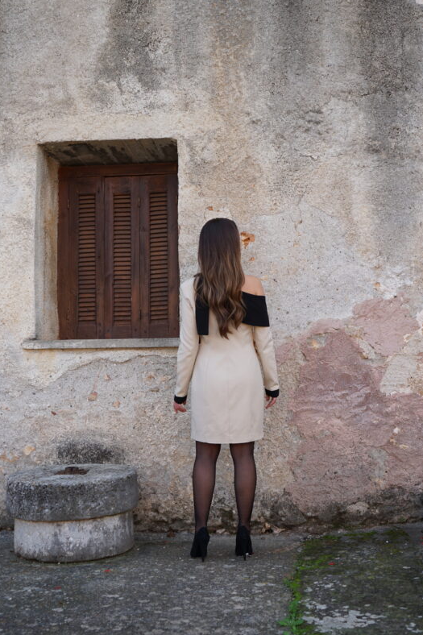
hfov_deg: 33.4
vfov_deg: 48.4
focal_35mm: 40
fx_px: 705
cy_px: 334
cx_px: 226
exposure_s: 1/200
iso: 100
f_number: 5.6
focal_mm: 35
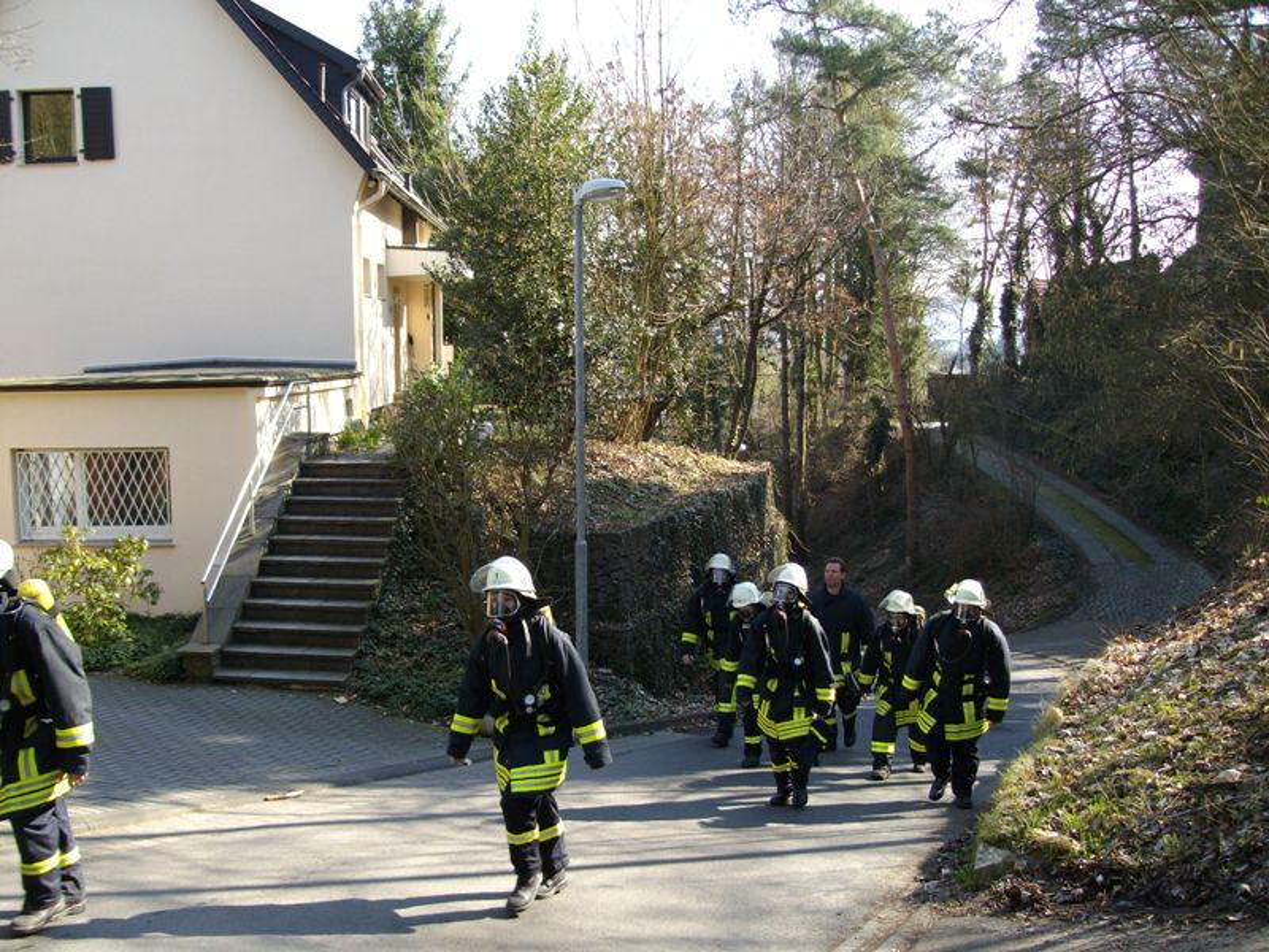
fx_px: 1320
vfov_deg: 39.7
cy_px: 476
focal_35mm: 36
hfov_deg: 51.4
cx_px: 634
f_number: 2.7
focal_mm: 6
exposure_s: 1/200
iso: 80
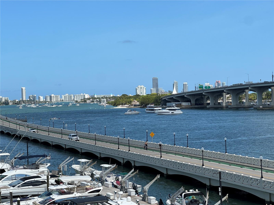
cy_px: 102
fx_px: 609
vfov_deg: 19.1
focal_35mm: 77
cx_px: 137
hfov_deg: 25.3
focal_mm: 9
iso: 32
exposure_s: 1/927
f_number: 2.8
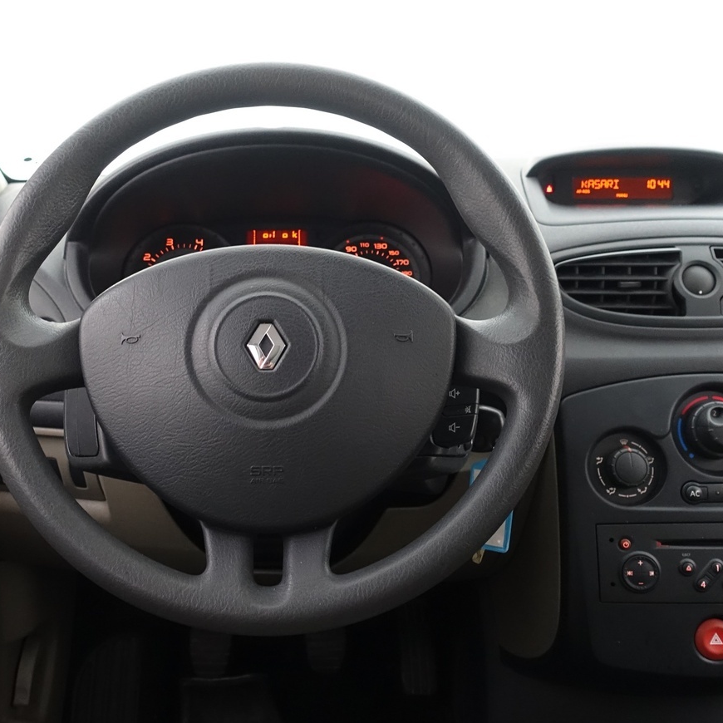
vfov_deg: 43.8
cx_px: 285
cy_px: 332
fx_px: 898
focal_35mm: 38
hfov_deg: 43.6
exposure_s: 1/30
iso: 1000
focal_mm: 8.8
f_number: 2.5
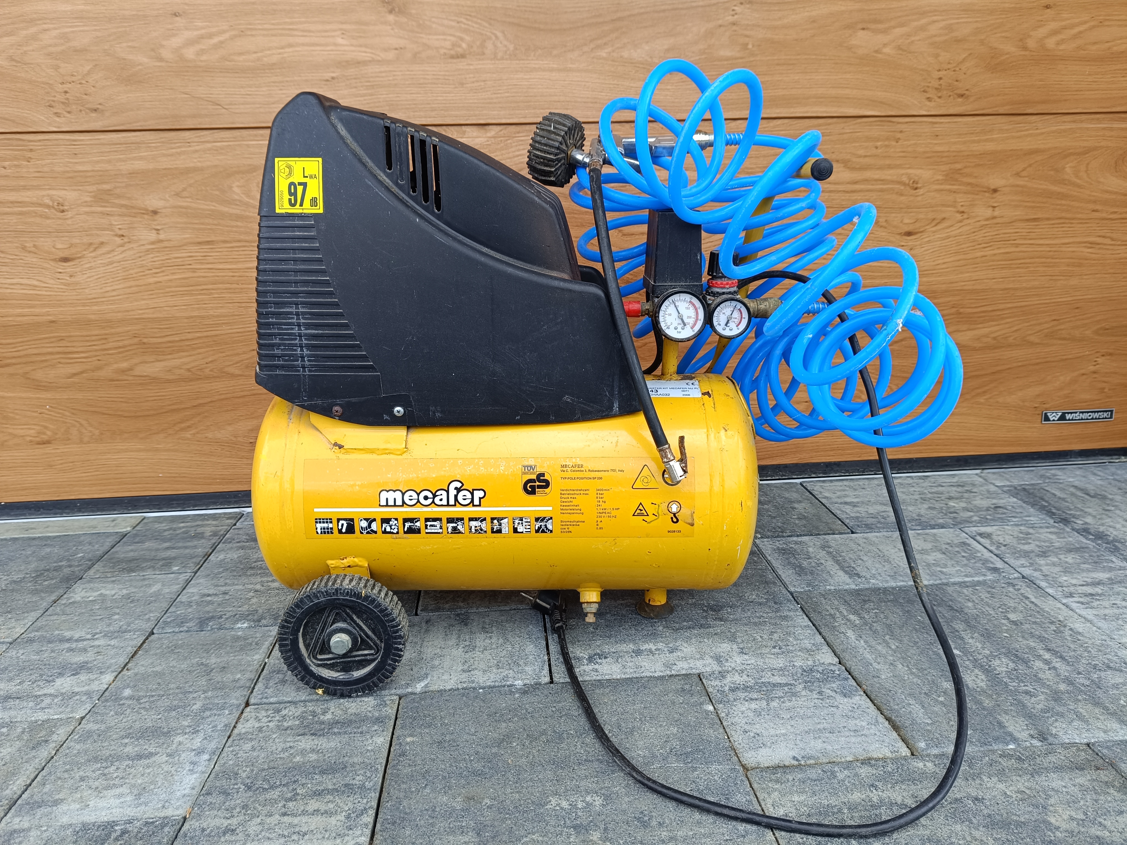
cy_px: 422
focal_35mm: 24
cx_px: 564
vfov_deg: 56.8
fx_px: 781
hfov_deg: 71.6
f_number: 1.88
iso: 51
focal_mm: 5.59
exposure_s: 1/164
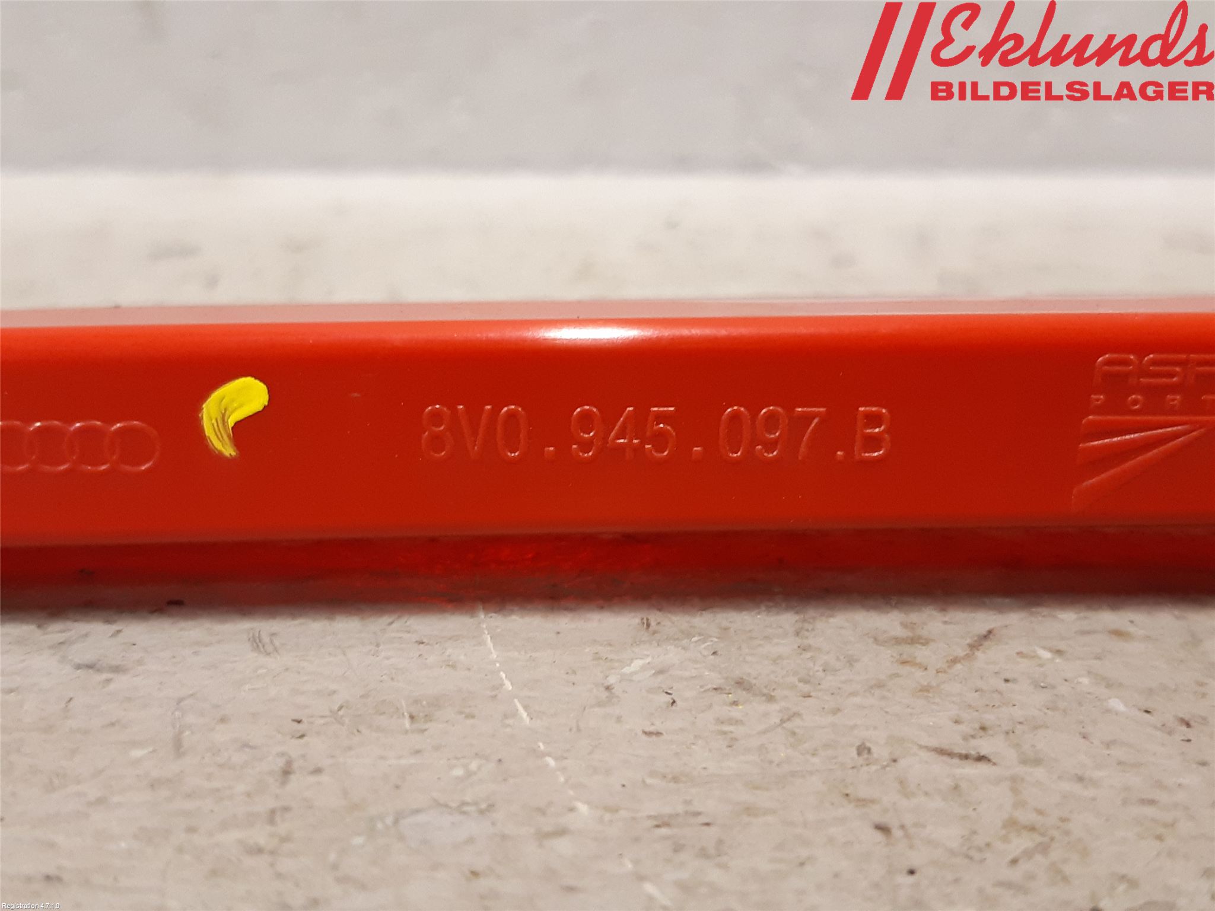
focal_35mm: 26
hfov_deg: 67.3
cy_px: 456
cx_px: 608
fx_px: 913
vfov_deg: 53.1
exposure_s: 1/33
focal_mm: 3.93
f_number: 1.7
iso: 250
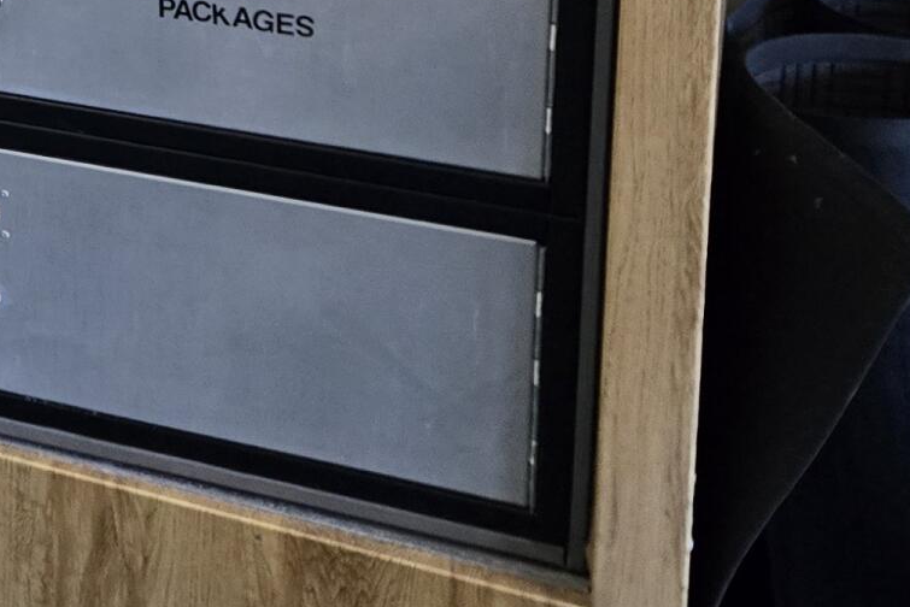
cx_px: -609
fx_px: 2402
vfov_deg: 13.2
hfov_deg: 18.1
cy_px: -436
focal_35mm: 95
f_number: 1.8
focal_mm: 5.4
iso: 640
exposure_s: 1/60
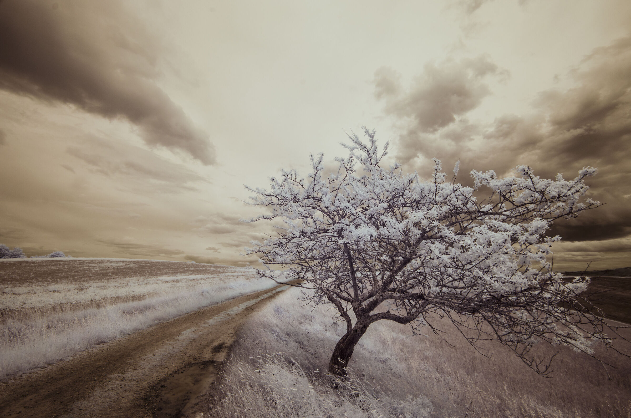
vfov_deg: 77.1
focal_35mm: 15
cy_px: 209
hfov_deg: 100.5
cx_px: 316
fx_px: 262
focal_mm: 10
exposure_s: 1/160
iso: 100
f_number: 9
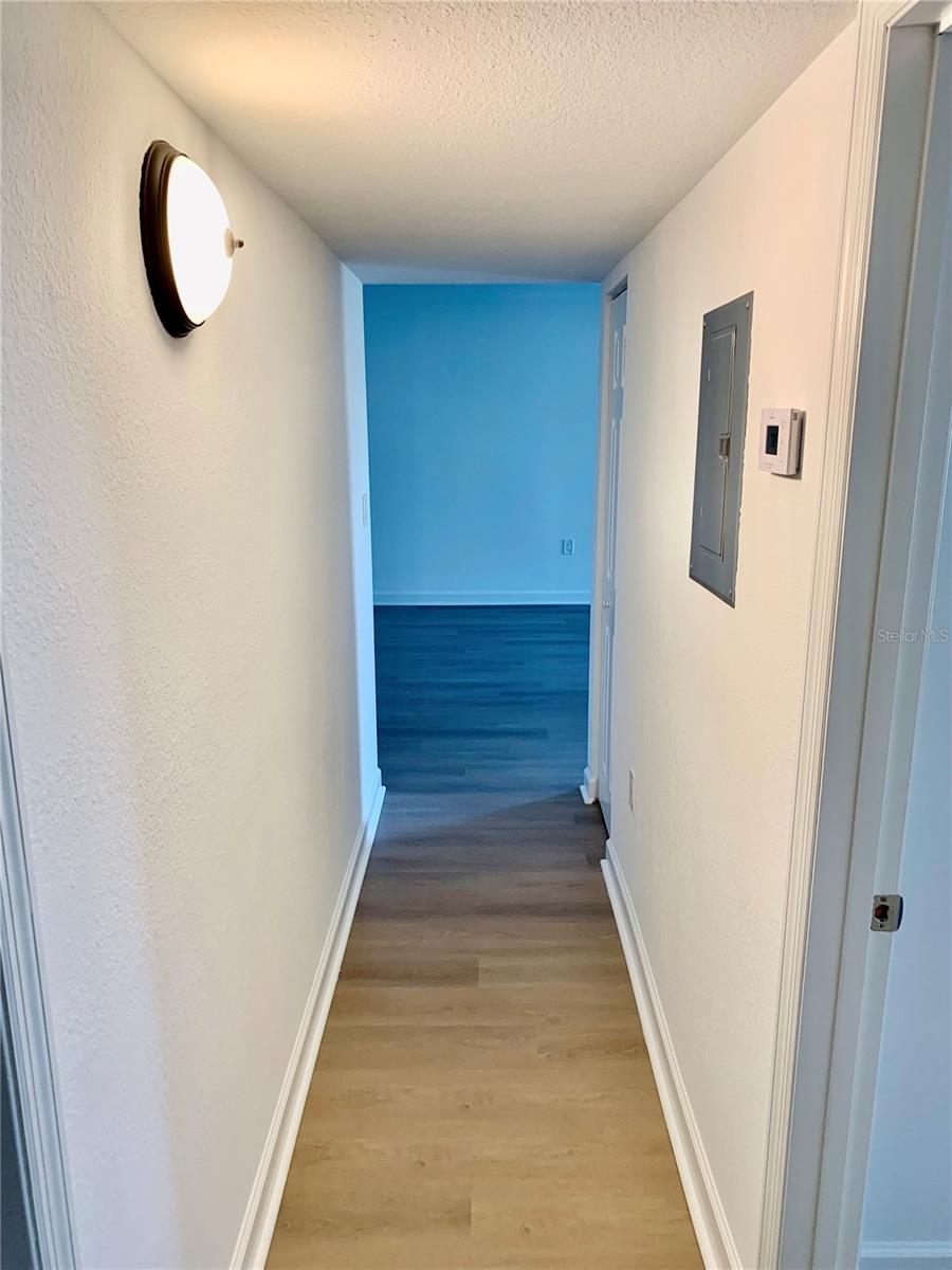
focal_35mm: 26
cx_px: 476
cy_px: 635
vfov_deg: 67.3
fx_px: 953
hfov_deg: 53.1
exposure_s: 1/60
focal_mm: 4.25
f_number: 1.8
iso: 50
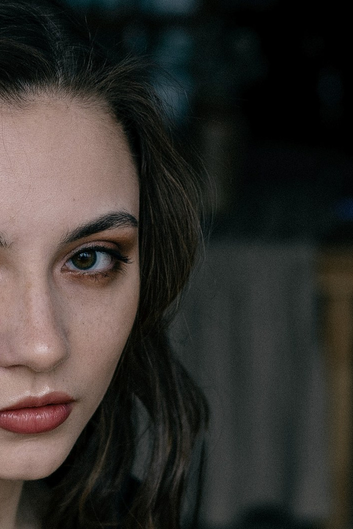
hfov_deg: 9.9
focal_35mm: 136
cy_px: 249
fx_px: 1999
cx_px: -71
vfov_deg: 15.1
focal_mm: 35
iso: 50
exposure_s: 1/200
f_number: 2.5
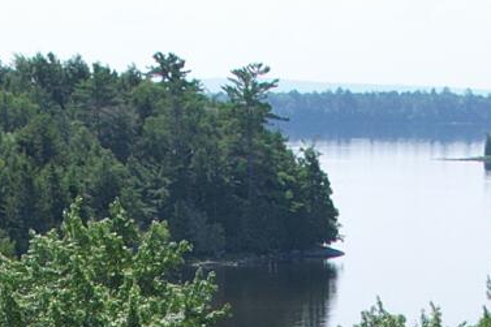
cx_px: 294
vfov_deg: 6.7
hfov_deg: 11.7
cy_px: 1145
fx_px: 2386
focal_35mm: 175
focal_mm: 8.38
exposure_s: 1/1500
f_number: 2.8
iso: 100
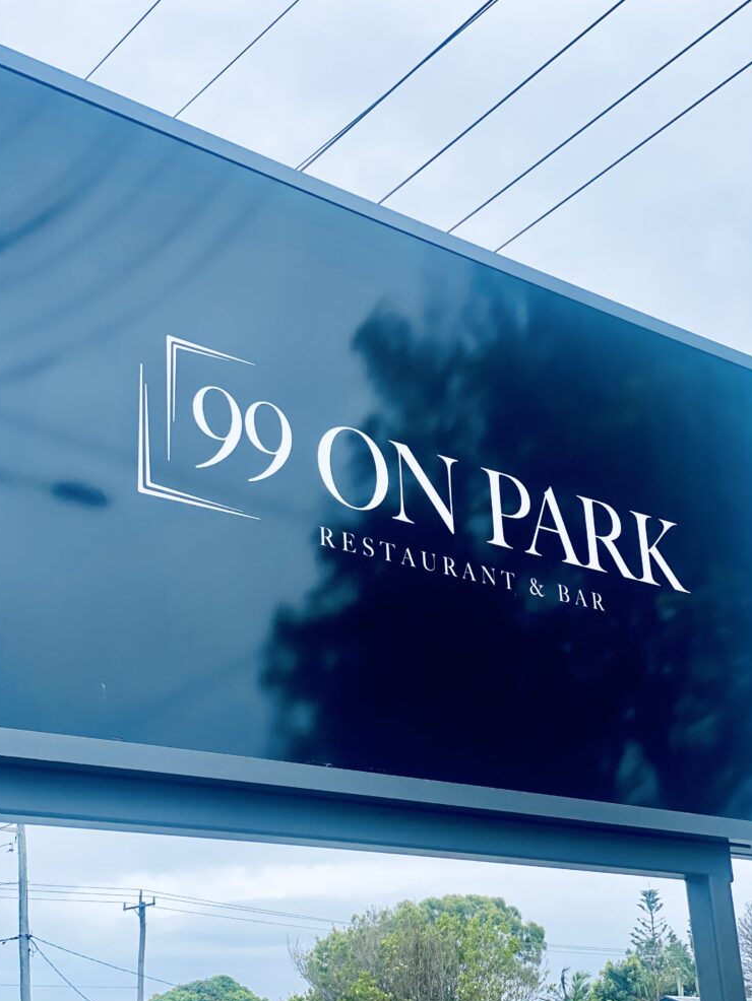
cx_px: 375
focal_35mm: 54
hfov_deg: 27.0
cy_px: 512
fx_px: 1563
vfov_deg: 35.5
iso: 20
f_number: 2
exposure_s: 1/905
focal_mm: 6
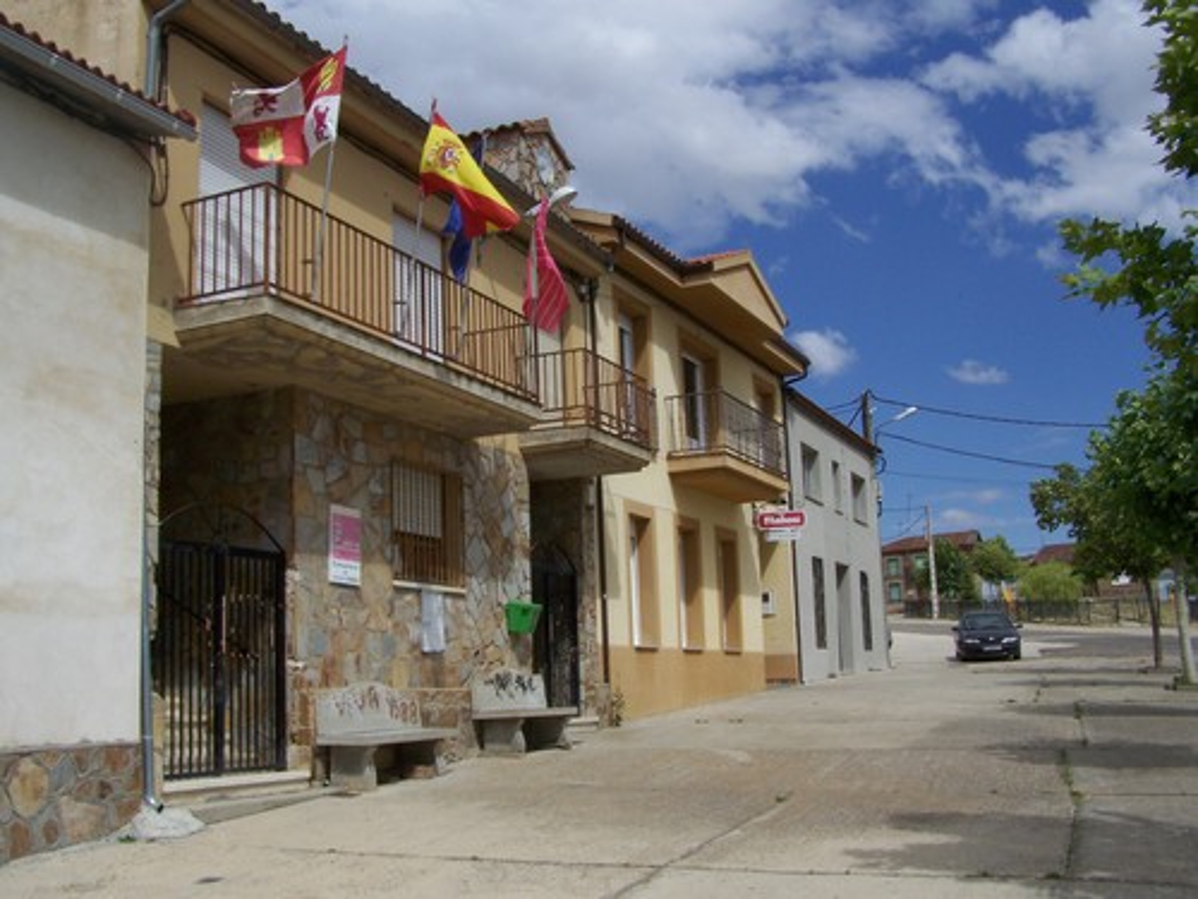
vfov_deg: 37.7
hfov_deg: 49.0
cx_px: 599
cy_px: 450
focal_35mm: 38
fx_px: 1315
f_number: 5.6
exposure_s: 1/500
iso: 64
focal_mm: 6.3
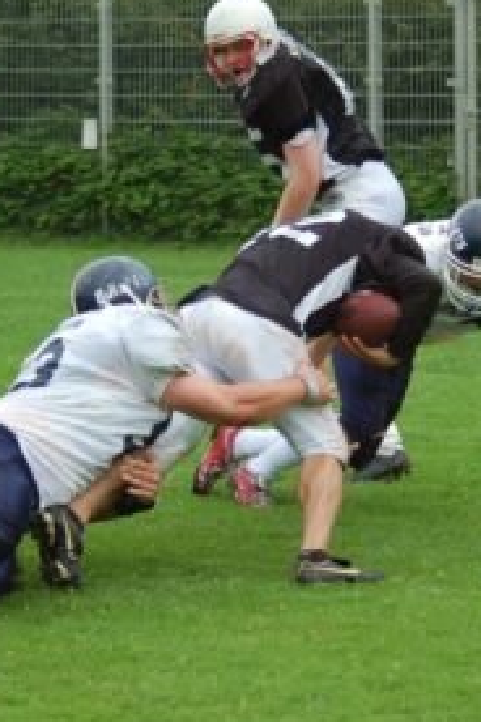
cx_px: 265
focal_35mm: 172
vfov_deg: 11.9
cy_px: 374
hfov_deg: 8.0
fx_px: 3447
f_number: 4
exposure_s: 1/1000
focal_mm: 70
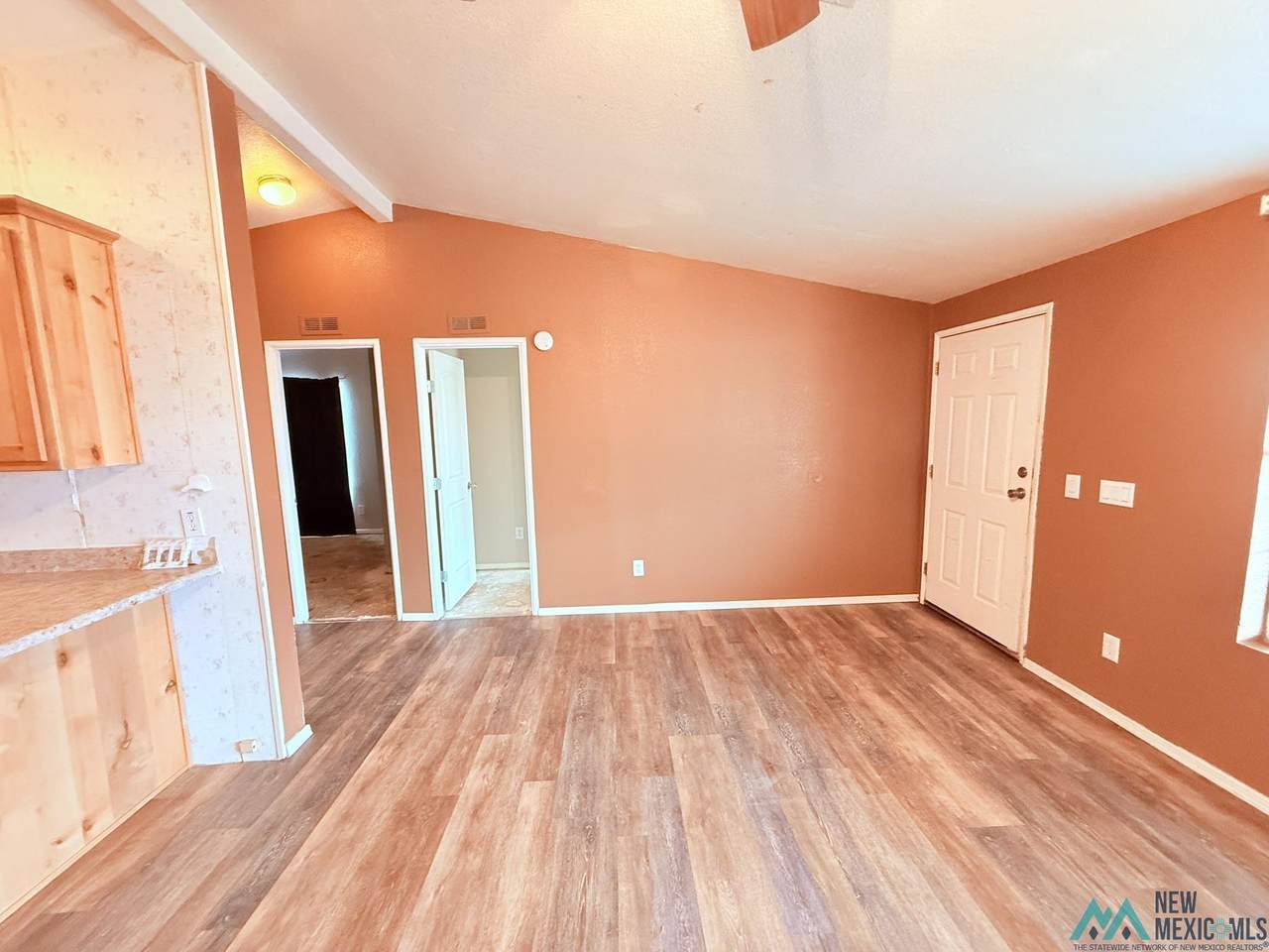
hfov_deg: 102.1
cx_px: 634
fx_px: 513
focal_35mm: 14
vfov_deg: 85.7
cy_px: 476
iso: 500
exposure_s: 1/60
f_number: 2.2
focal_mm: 2.22
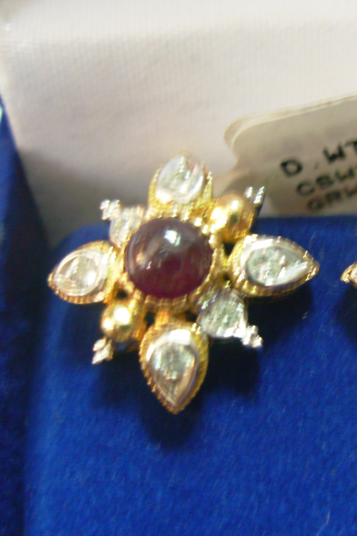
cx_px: 318
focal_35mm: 53
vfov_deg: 37.5
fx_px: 788
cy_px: 268
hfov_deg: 24.8
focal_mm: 6.3
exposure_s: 1/2.9
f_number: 2.9
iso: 159
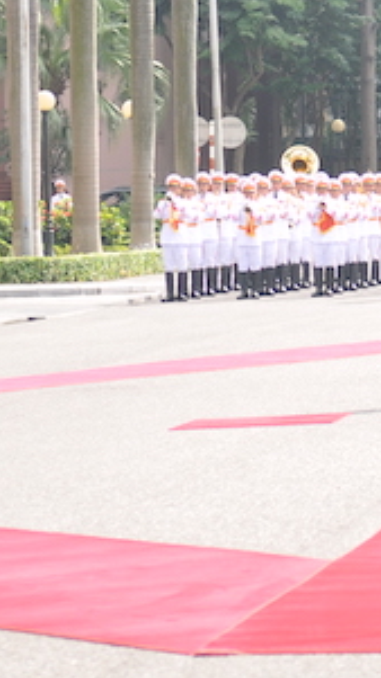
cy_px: 195
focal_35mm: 229
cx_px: 674
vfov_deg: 9.4
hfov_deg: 5.2
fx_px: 4126
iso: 200
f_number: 4
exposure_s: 1/800
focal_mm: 55
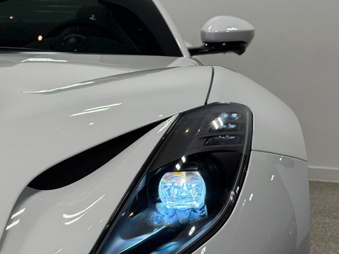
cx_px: 105
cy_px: 190
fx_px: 784
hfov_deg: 24.3
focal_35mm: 80
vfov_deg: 18.3
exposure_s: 1/885
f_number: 1.78
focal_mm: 6.76
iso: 80
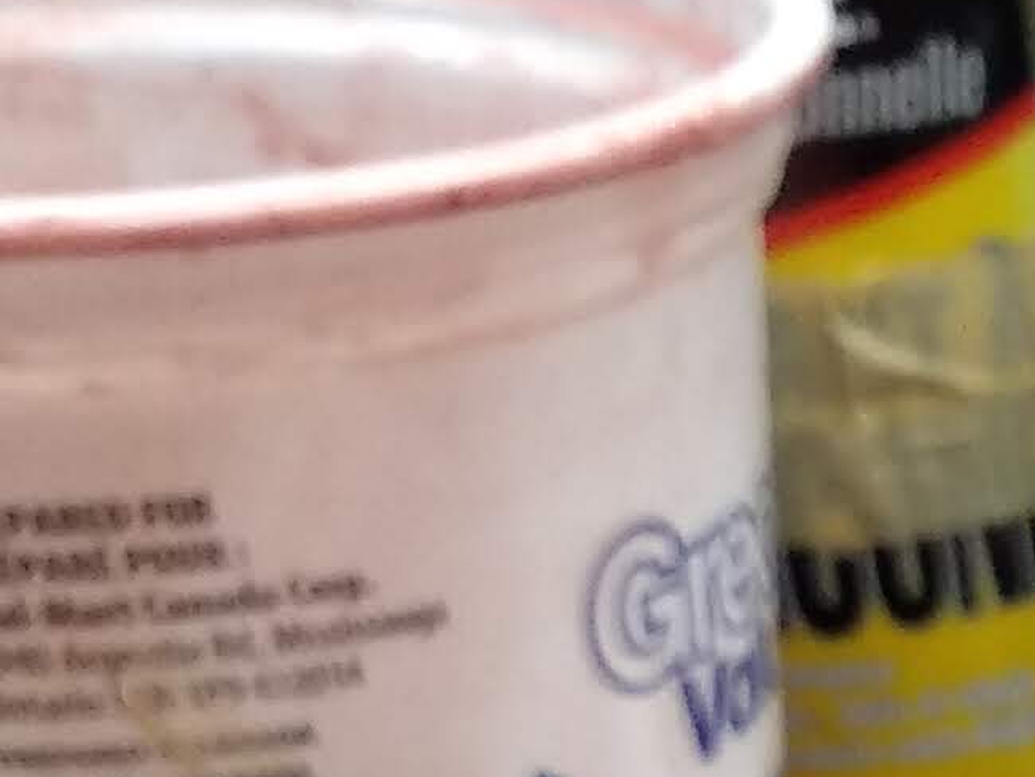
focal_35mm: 160
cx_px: 2726
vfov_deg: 8.2
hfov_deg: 10.2
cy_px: 2114
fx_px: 4786
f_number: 2.2
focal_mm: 3.81
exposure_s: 1/40
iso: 320
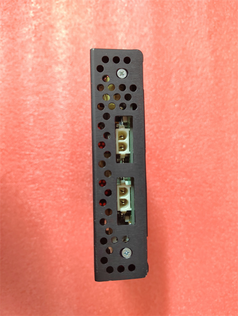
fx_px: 211
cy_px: 158
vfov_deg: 73.9
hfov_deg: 58.9
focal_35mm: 23
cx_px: 119
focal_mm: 5.52
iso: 3297
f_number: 1.9
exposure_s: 1/50
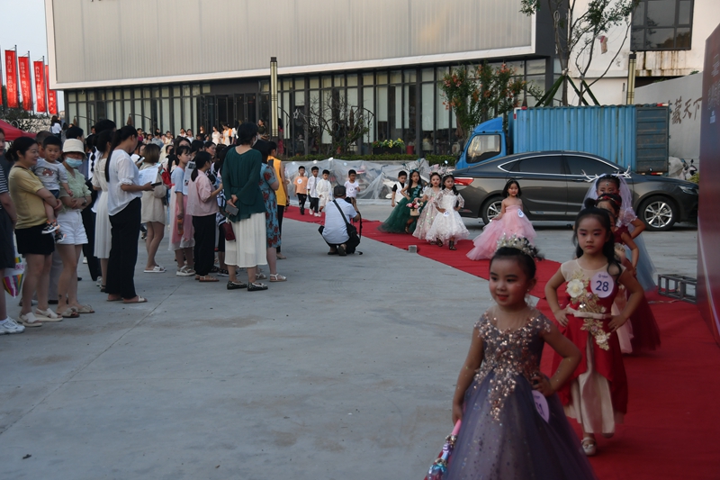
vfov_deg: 26.0
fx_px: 1040
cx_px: 360
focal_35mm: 52
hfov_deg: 38.2
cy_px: 240
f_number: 5
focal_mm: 35
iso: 400
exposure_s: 1/500
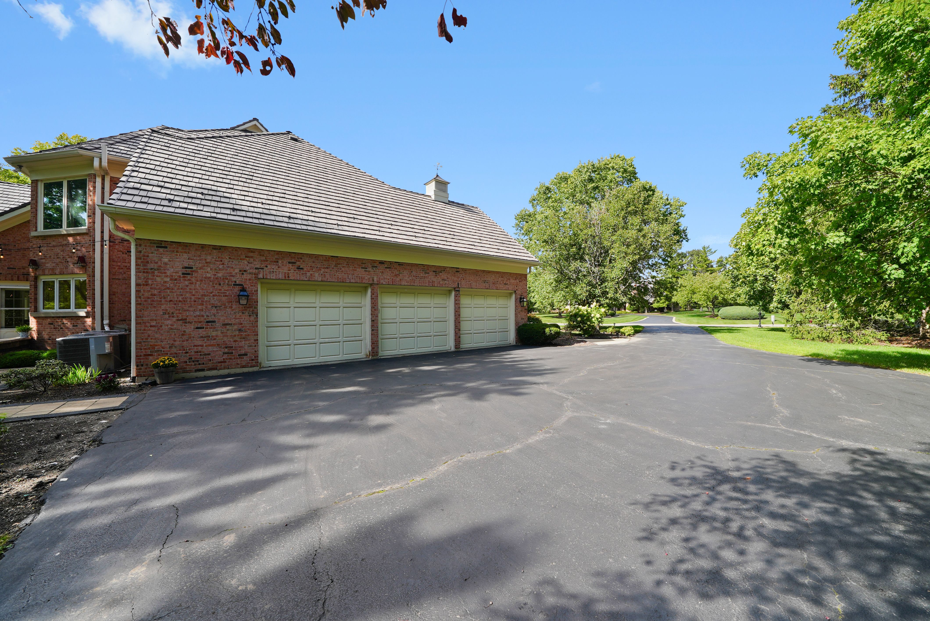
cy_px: 310
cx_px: 465
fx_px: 310
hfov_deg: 112.6
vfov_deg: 90.1
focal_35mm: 12
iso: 80
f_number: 7.1
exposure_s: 1/100
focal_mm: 12
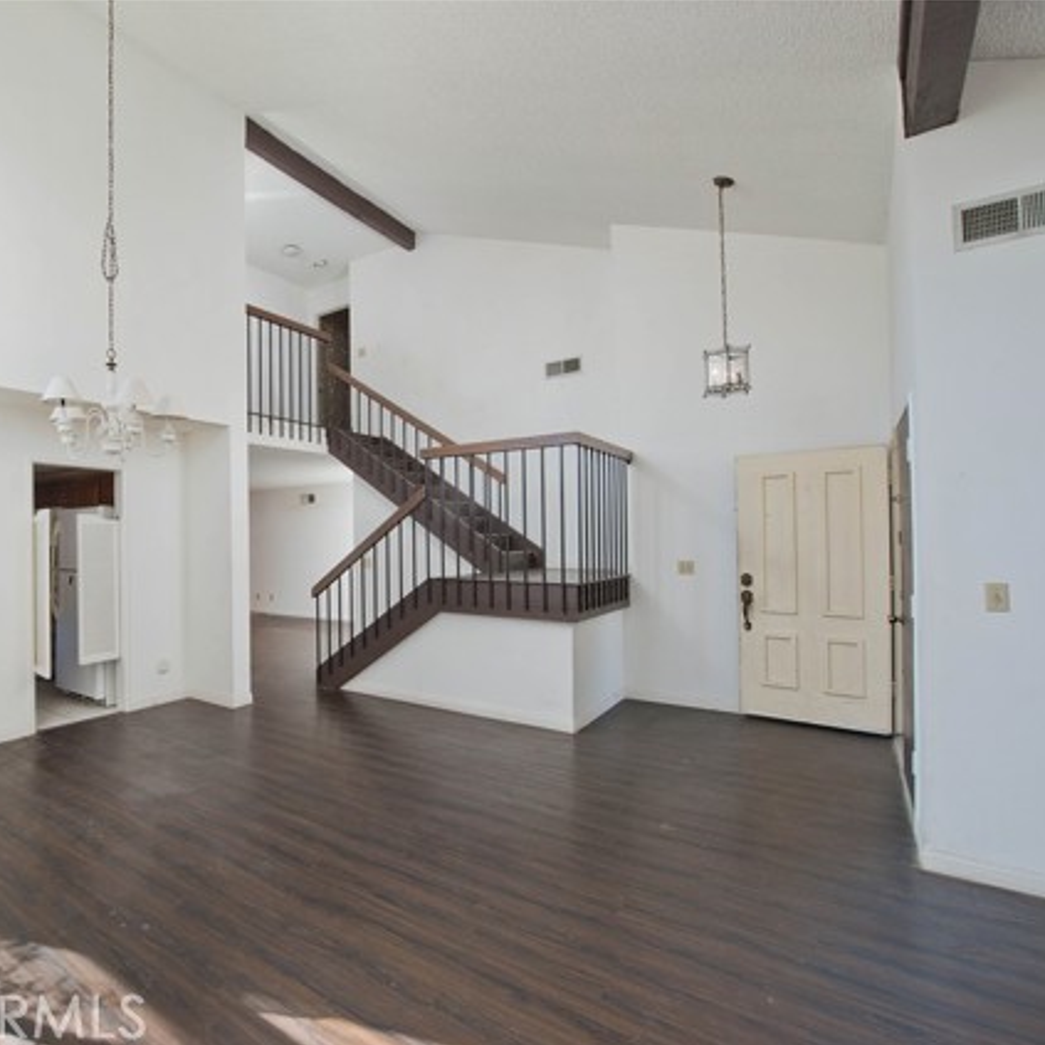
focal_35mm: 18
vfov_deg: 80.7
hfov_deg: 76.6
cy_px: 525
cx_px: 304
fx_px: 615
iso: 400
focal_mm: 14
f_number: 6.3
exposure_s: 1/200
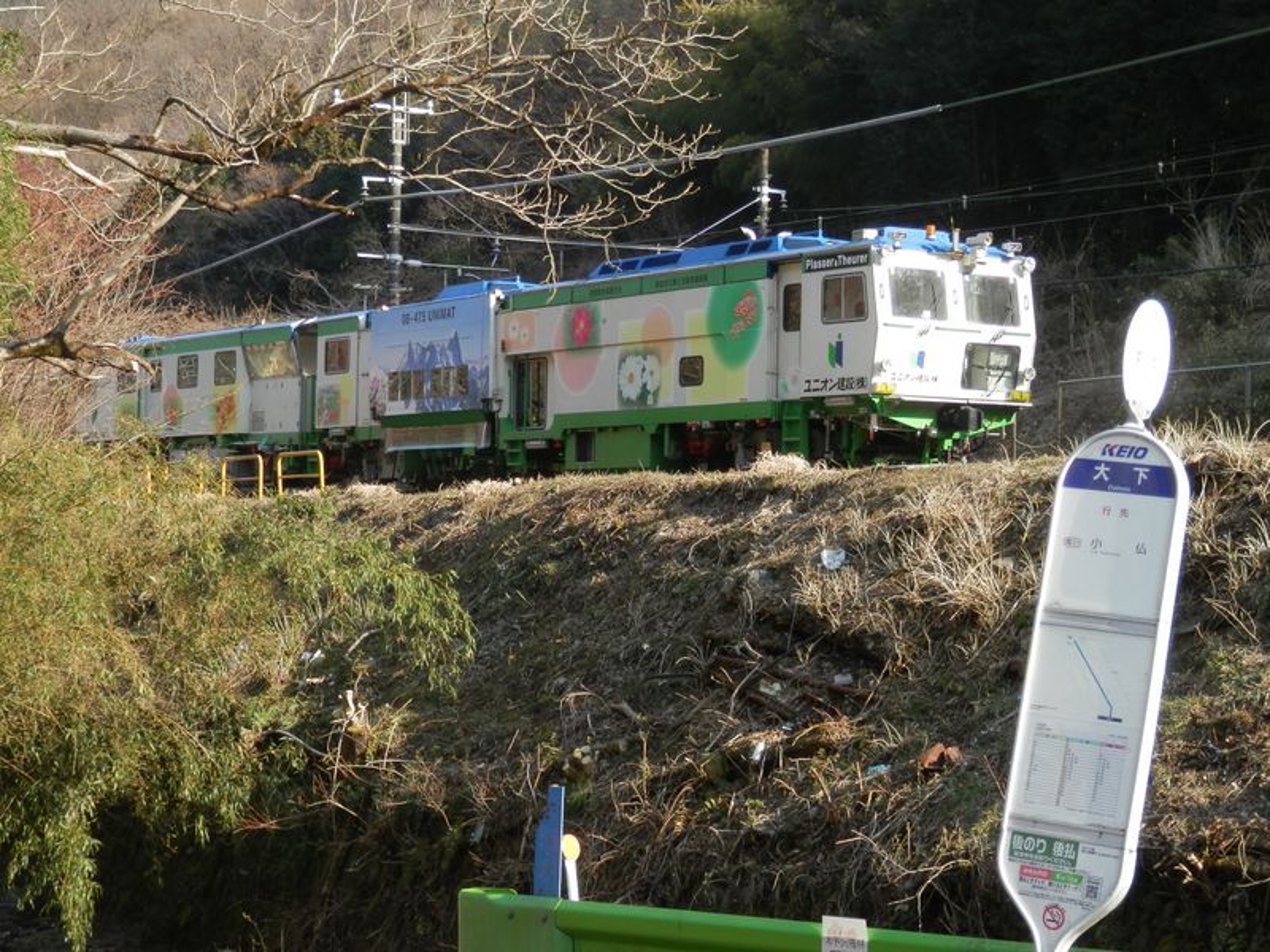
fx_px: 2678
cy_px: 476
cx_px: 635
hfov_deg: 26.7
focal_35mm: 73
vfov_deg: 20.2
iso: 80
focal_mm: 13.1
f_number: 4.5
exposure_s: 1/160
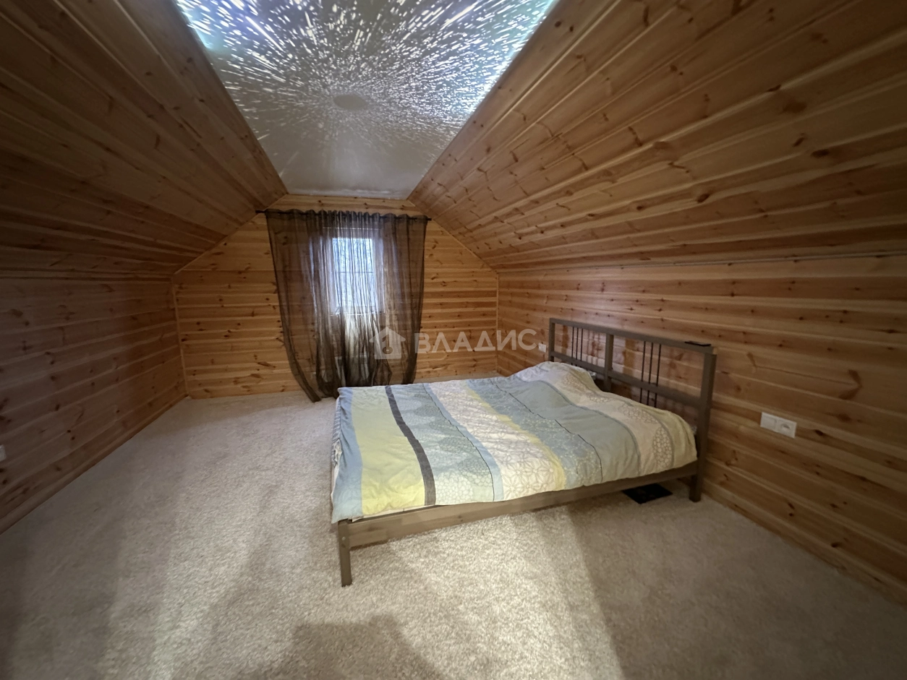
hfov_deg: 102.1
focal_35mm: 14
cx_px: 454
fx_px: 367
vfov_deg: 85.7
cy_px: 340
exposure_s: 1/34
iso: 1000
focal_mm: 2.22
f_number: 2.2
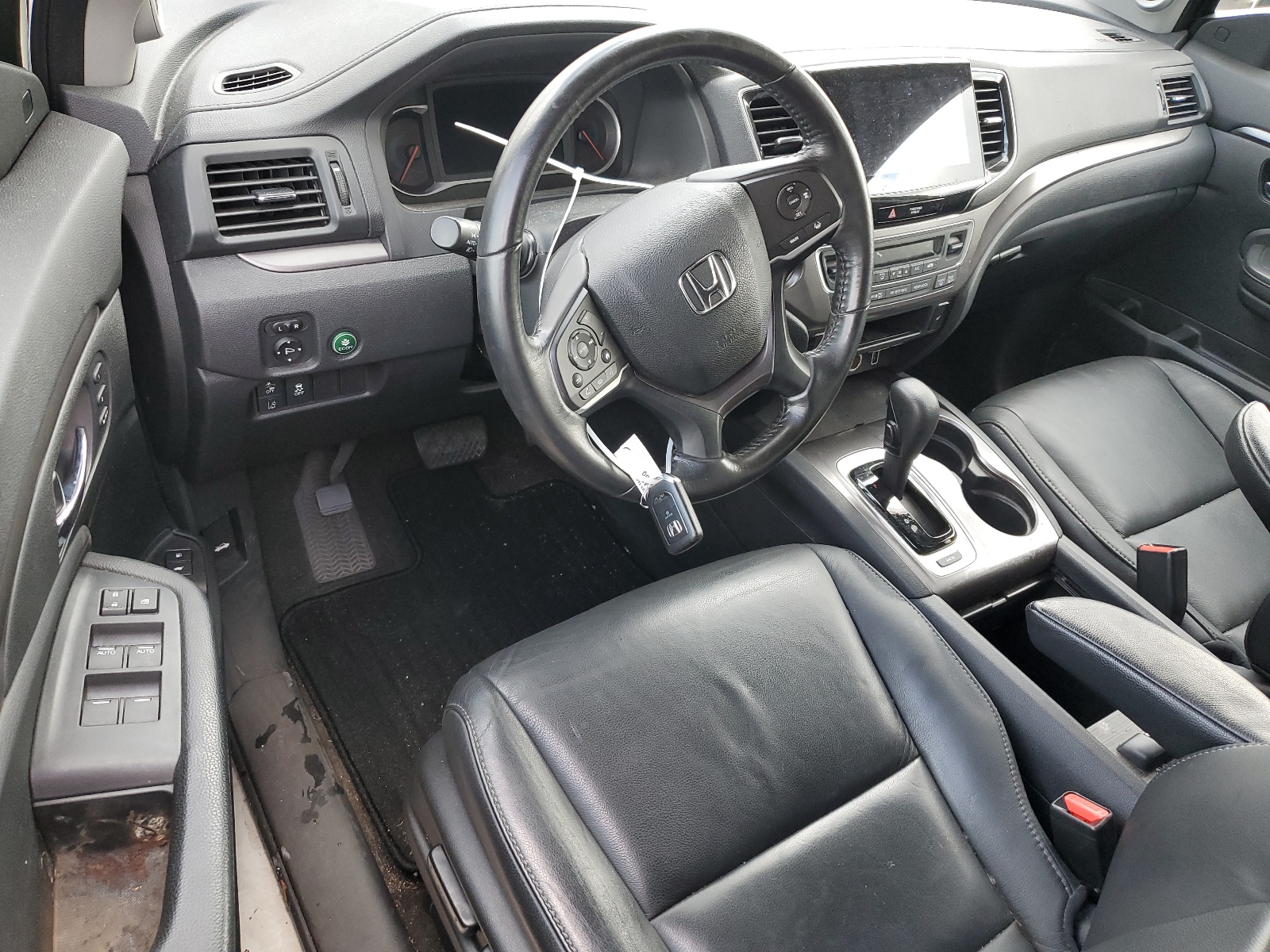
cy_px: 476
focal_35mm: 26
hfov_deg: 67.3
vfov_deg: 53.1
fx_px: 954
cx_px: 635
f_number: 1.5
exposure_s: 1/120
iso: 82
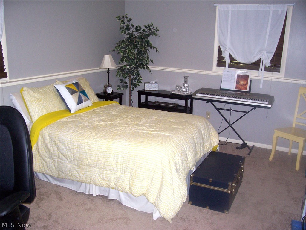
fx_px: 301
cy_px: 115
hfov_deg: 54.0
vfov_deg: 41.8
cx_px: 153
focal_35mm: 34
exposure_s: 1/112
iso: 140
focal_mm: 5.6
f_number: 2.7
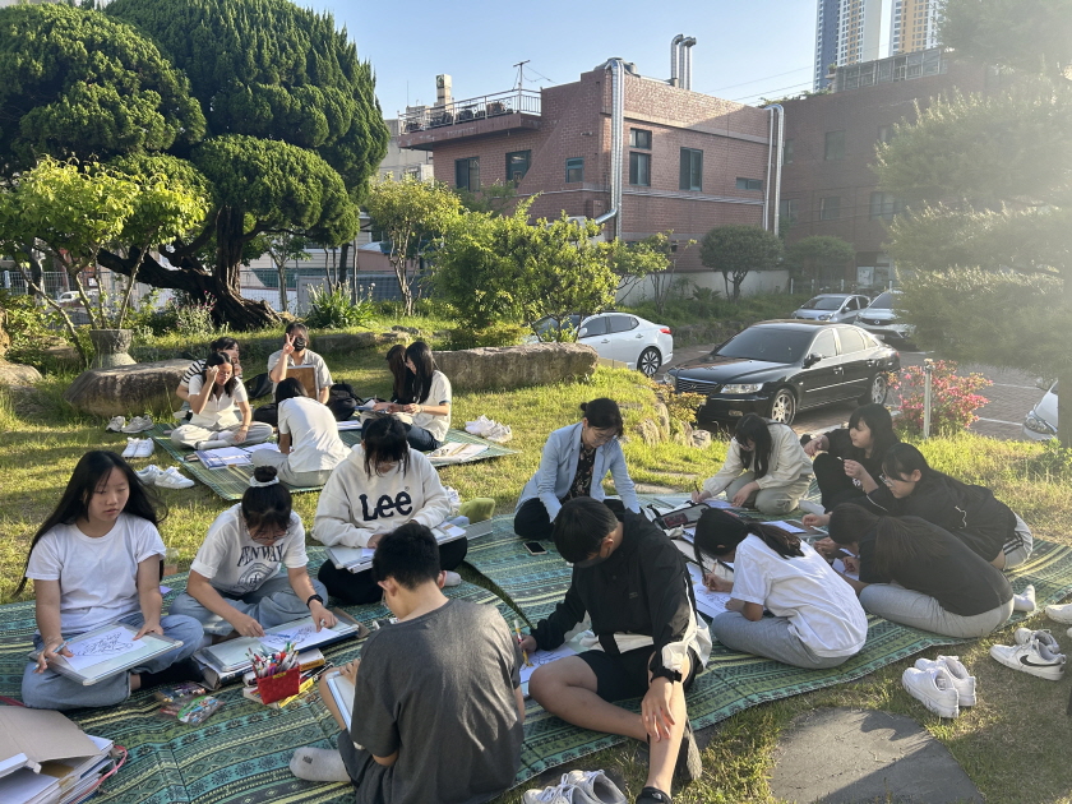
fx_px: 805
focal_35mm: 26
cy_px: 402
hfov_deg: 67.3
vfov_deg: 53.1
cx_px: 536
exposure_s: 1/949
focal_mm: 5.7
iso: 50
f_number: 1.5
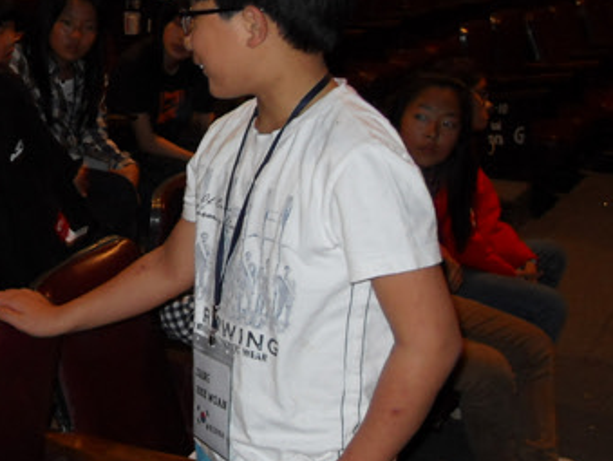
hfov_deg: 27.7
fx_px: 1170
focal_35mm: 66
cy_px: 186
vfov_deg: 22.3
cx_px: 5
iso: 200
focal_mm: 6
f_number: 2.8
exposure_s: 1/45
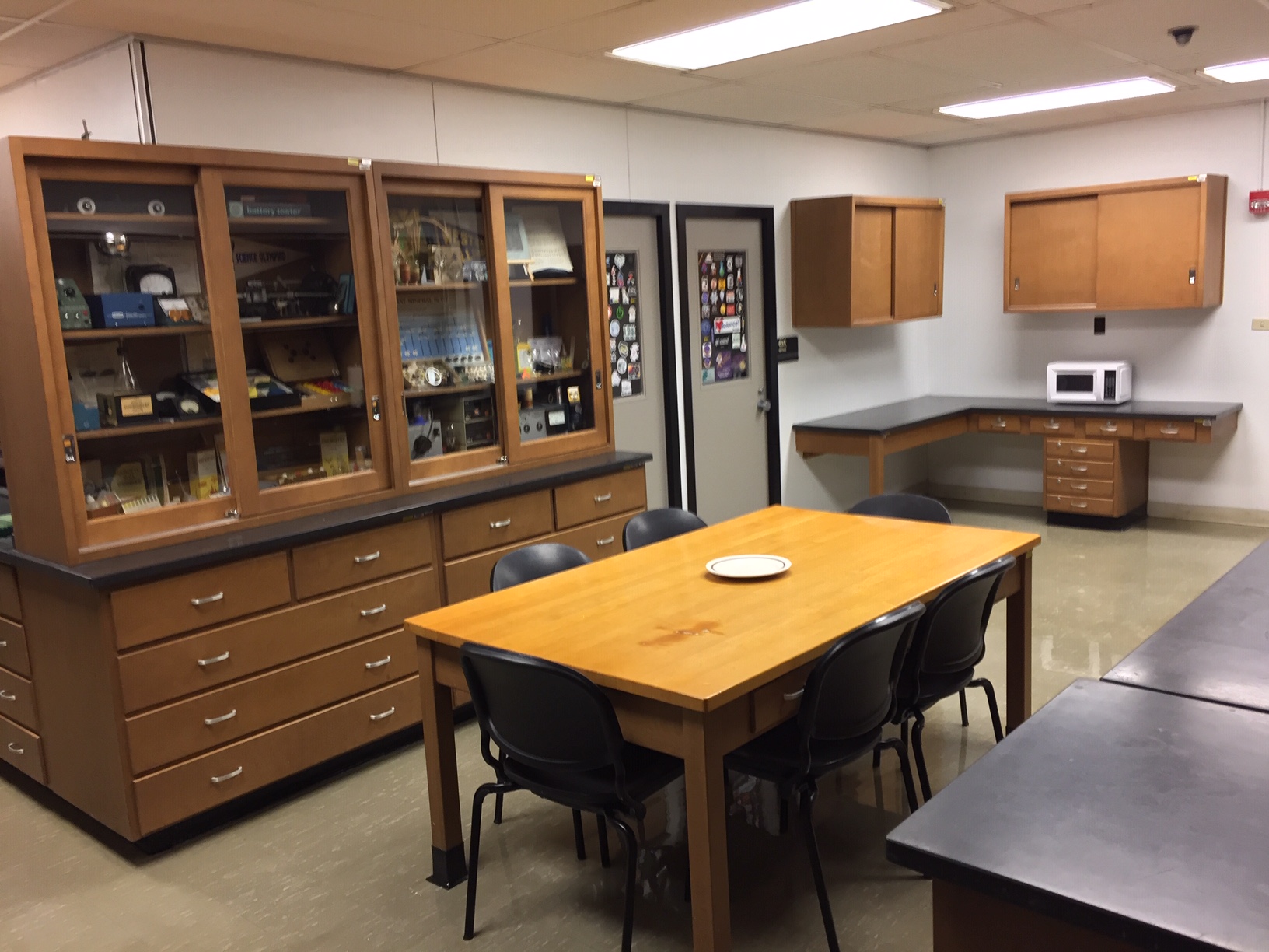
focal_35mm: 29
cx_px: 634
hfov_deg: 61.7
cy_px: 476
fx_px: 1063
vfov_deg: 48.2
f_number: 2.2
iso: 100
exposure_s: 1/30
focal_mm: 4.15
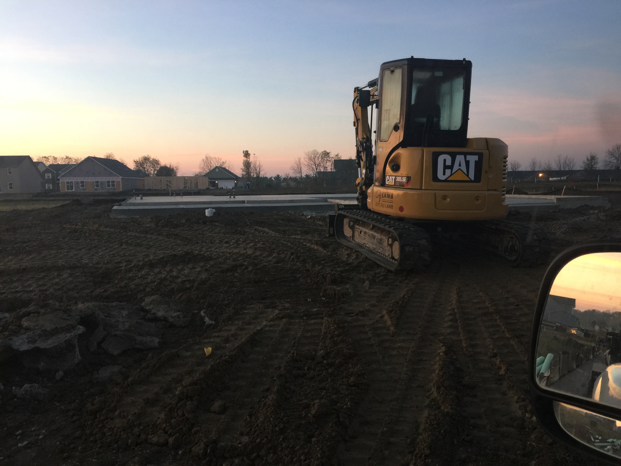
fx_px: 520
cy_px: 233
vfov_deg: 48.2
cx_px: 310
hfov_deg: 61.7
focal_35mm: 29
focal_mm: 4.15
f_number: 2.2
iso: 40
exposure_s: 1/15
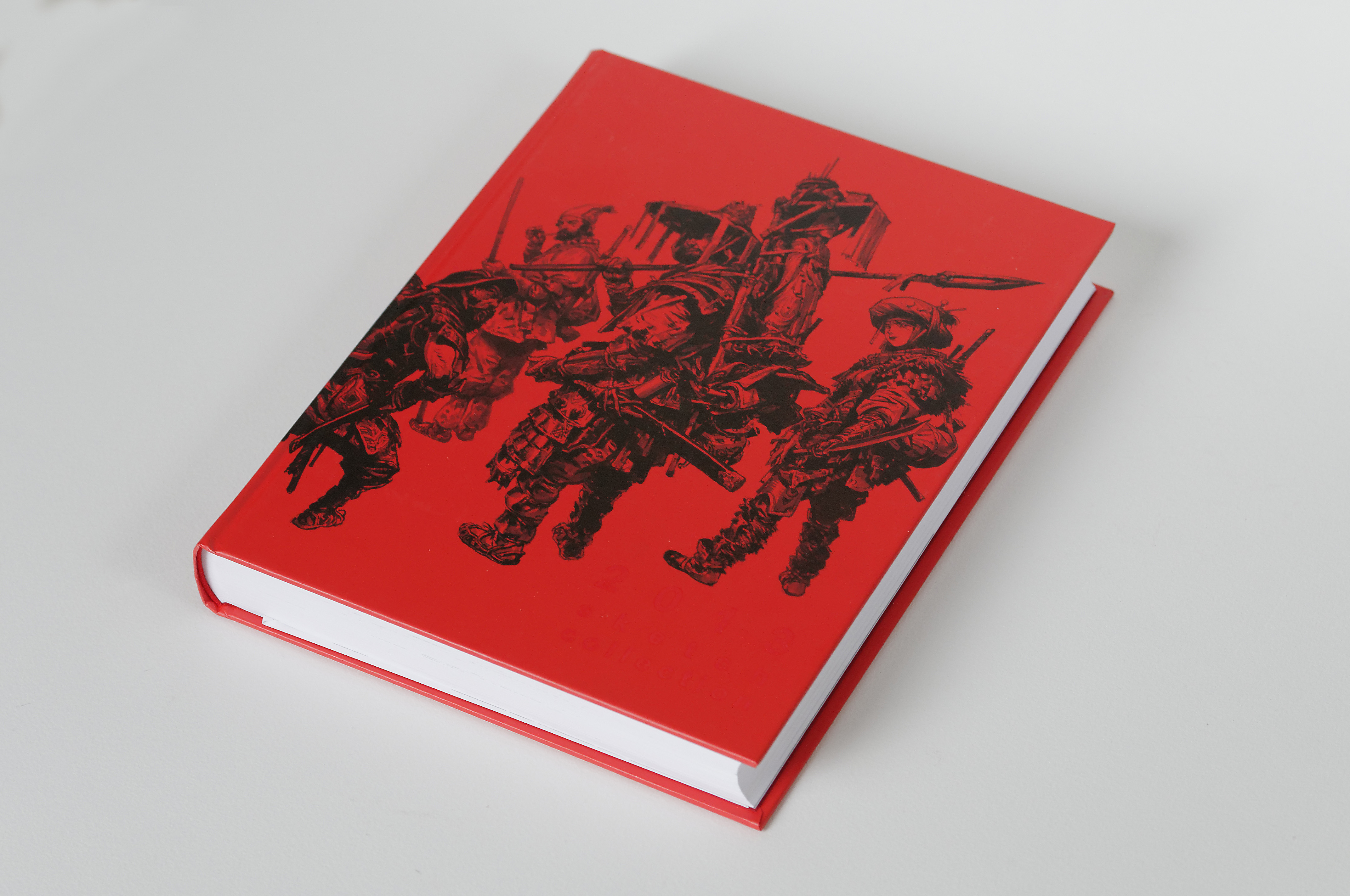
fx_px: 4775
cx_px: 675
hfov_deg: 16.1
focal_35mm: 128
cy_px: 448
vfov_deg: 10.7
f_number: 4.5
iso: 640
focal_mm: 85
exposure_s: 1/80
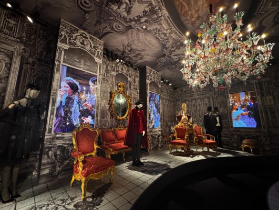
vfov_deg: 85.7
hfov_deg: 102.1
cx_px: 140
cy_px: 105
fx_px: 113
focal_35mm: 14
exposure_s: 1/40
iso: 800
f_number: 2.2
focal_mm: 2.22
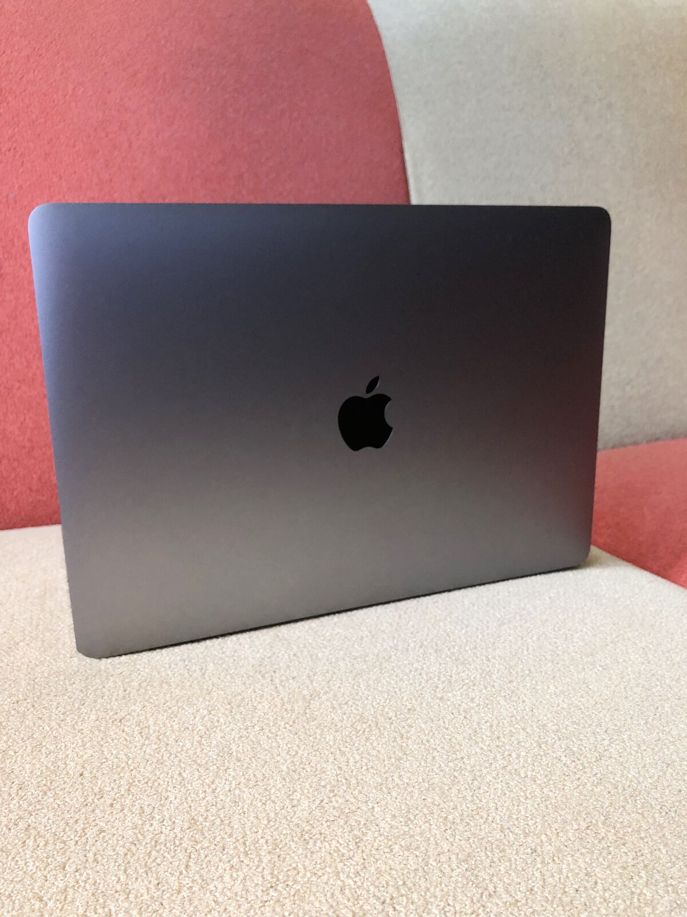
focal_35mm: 28
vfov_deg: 63.4
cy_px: 458
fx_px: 741
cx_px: 344
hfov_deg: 49.7
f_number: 1.8
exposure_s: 1/30
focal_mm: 4
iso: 40
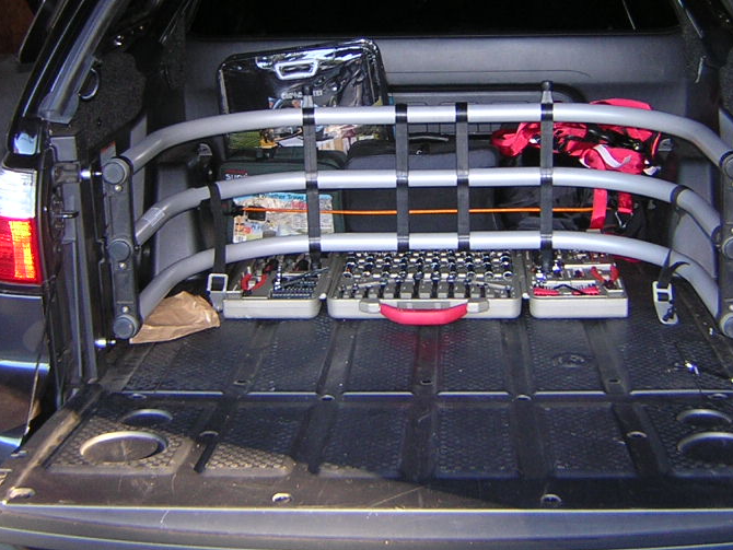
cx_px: 396
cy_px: 140
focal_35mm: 55
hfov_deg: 34.9
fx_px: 1165
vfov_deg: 26.3
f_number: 2.6
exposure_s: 1/60.1
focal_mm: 4.7
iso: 209
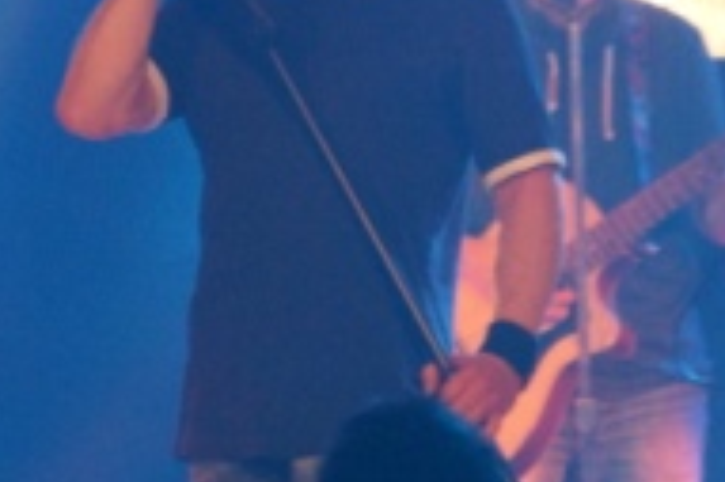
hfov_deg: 5.3
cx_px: 95
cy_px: 46
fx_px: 7787
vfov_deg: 3.5
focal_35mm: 387
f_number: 5.6
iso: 3200
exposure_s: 1/40
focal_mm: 110
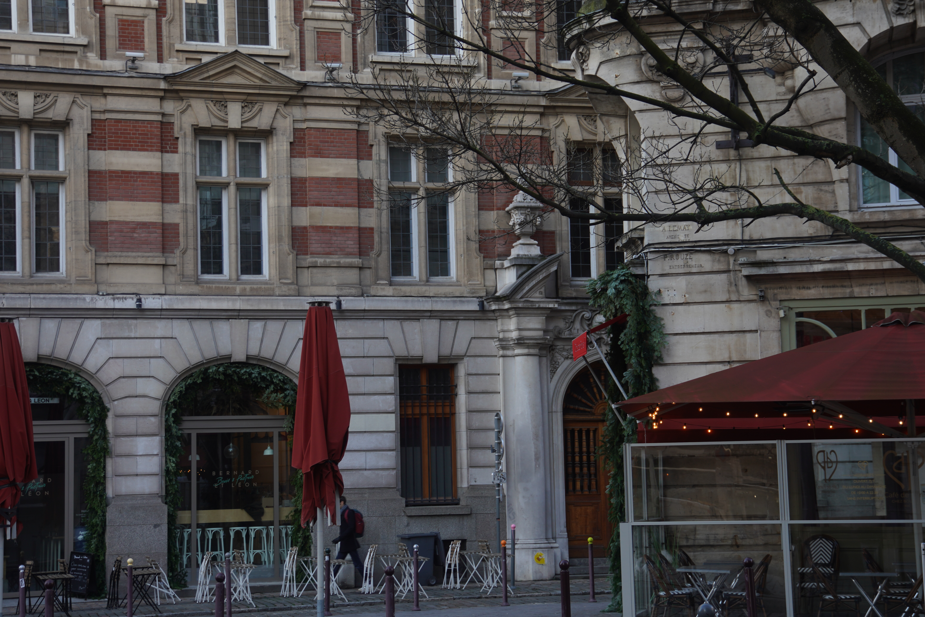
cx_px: 462
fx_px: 1927
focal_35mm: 75
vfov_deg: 18.2
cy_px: 308
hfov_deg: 27.0
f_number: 5
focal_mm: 50
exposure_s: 1/80
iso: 125
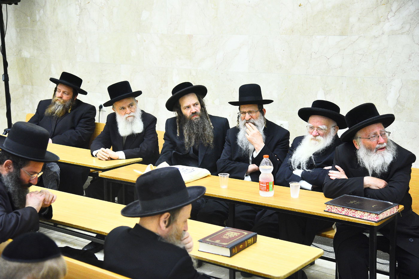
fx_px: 675
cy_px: 140
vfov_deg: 23.4
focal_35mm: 58
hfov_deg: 34.5
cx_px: 210
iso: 3200
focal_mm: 58
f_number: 4
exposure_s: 1/160
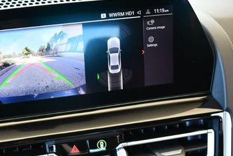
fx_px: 427
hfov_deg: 29.7
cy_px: 107
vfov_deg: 20.5
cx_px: 41
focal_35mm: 66
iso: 1000
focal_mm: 18
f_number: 3.5
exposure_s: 1/125
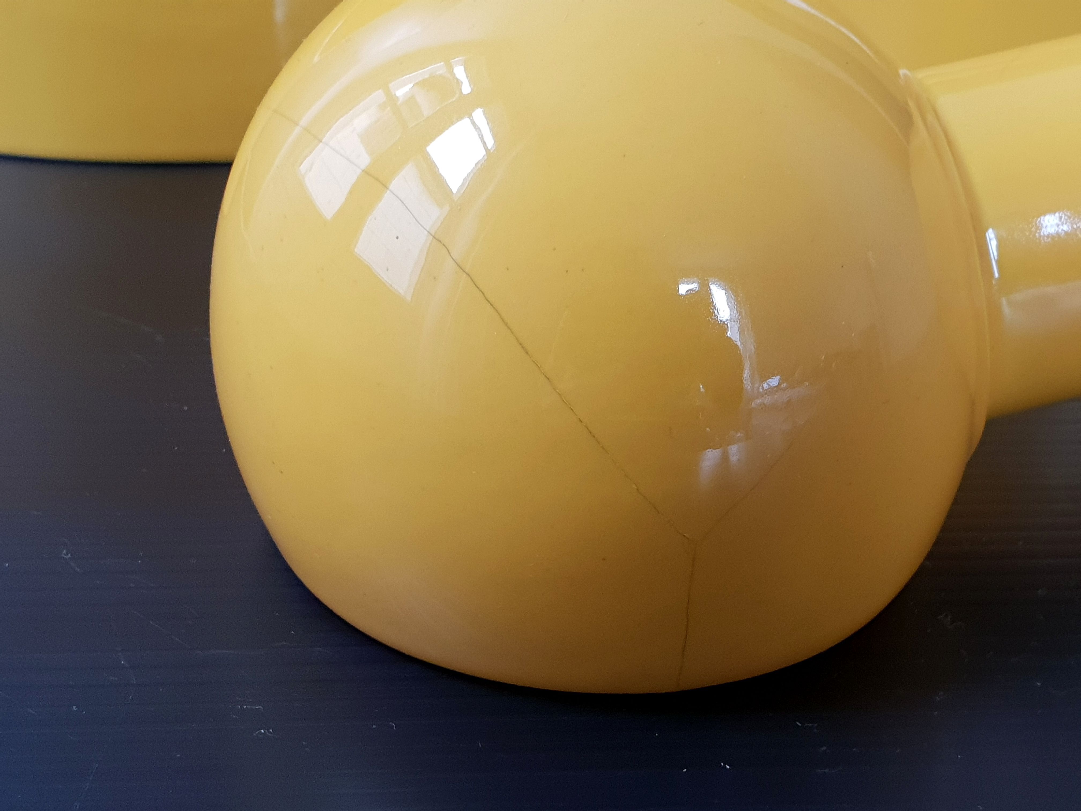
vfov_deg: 53.1
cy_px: 406
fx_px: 812
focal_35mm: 26
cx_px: 540
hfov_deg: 67.3
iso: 160
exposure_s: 1/50
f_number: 2.4
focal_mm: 4.3
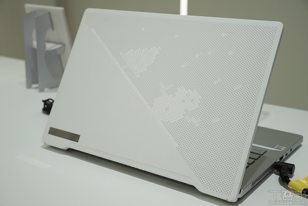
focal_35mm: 54
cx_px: 154
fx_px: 458
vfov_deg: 25.3
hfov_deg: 37.2
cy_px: 104
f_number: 4.5
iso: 100
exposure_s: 1/60
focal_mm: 35
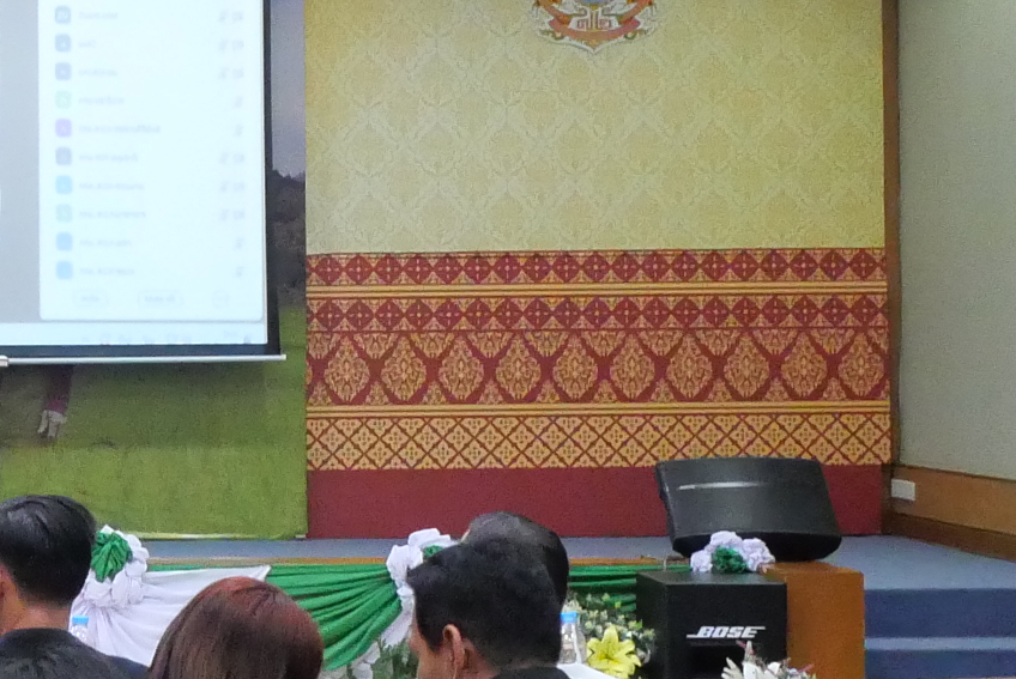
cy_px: 255
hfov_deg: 18.5
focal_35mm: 105
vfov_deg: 13.1
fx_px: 2966
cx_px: -186
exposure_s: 1/60
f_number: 6.3
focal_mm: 12
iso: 3200
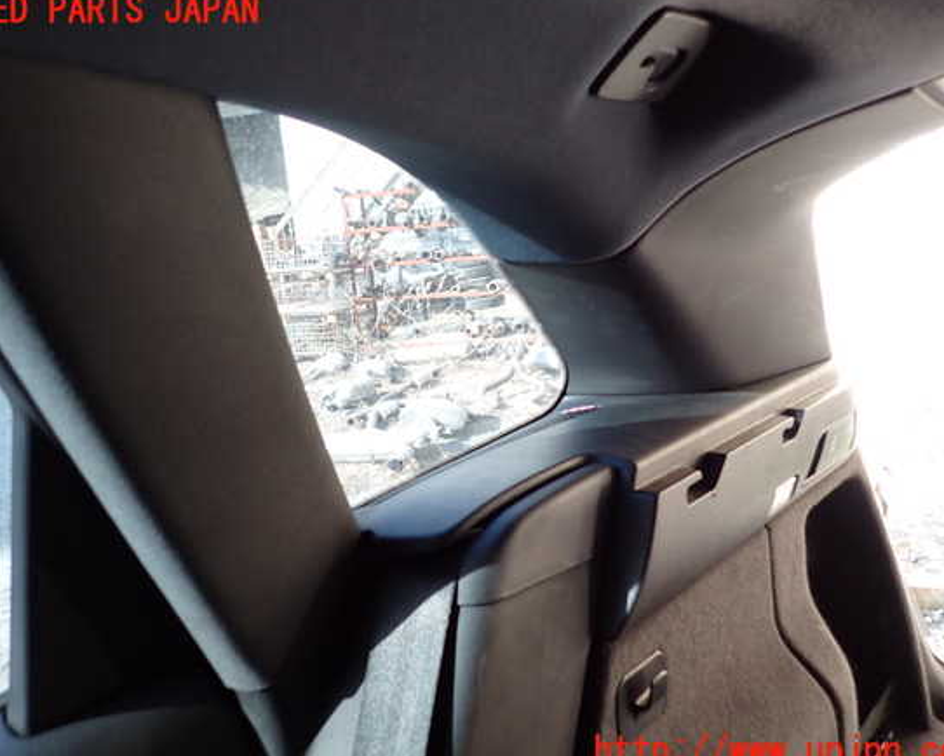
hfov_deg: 64.0
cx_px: 465
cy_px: 381
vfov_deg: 53.2
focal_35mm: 27
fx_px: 755
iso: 200
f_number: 2
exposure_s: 1/100
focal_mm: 4.5
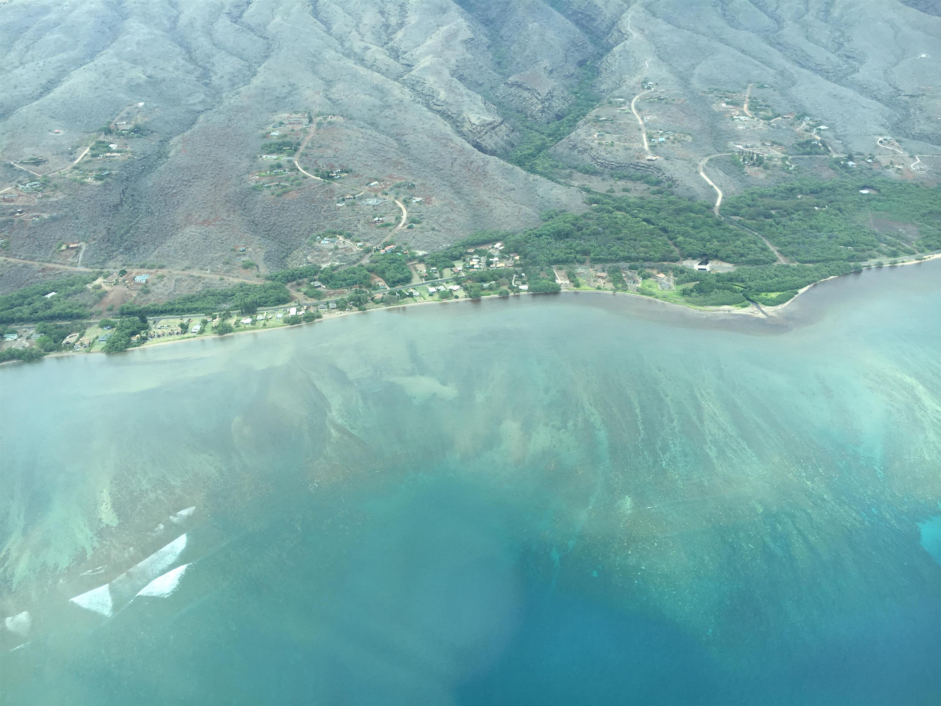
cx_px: 470
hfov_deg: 61.7
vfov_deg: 48.2
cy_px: 353
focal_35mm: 29
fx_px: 788
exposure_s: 1/785
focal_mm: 4.15
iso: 25
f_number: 2.2
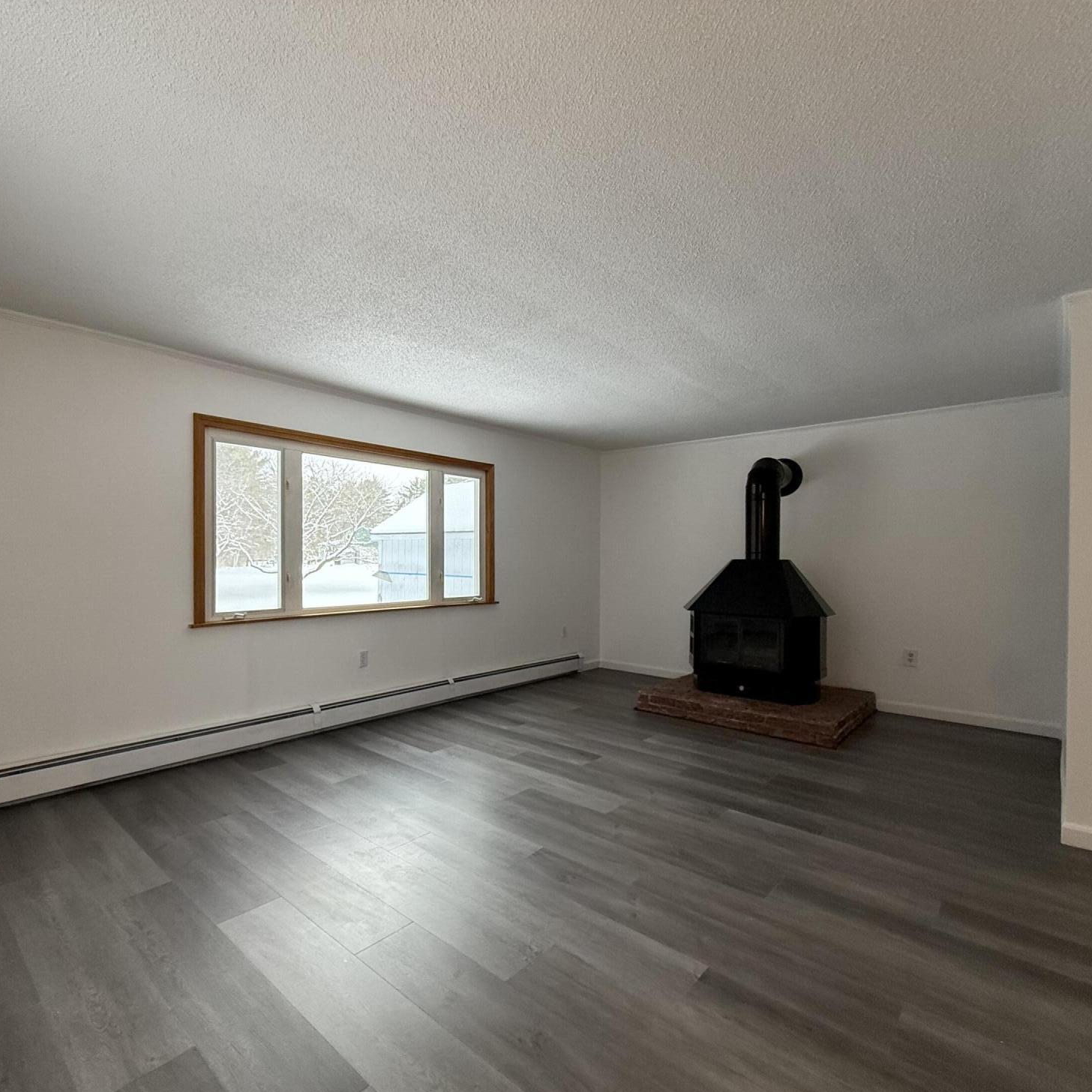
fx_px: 607
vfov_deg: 84.0
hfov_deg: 83.6
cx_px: 478
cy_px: 560
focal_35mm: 17
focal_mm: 2.22
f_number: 2.2
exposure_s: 1/120
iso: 160
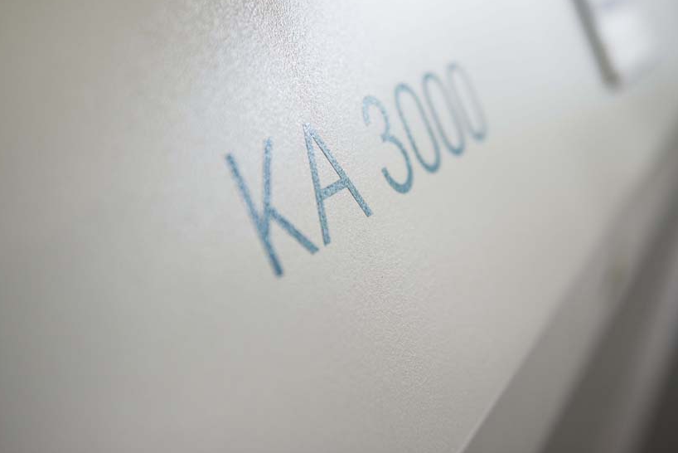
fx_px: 829
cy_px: 187
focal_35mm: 44
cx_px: 340
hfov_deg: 44.5
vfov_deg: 30.5
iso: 640
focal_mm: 36
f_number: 2.8
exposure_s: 1/800
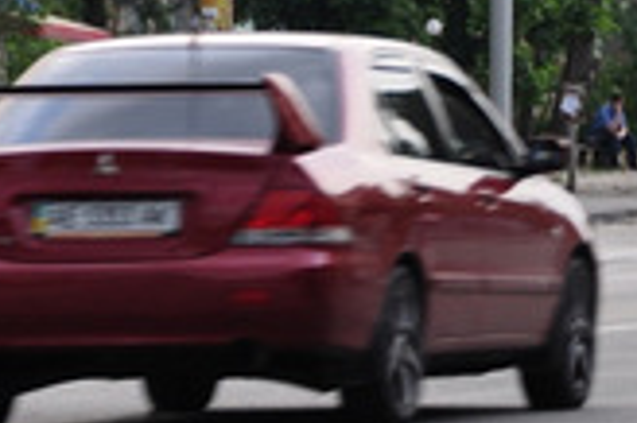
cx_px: 860
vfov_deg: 2.8
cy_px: -118
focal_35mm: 482
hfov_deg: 4.3
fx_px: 8515
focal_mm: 95
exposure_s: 1/60
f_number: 8
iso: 280
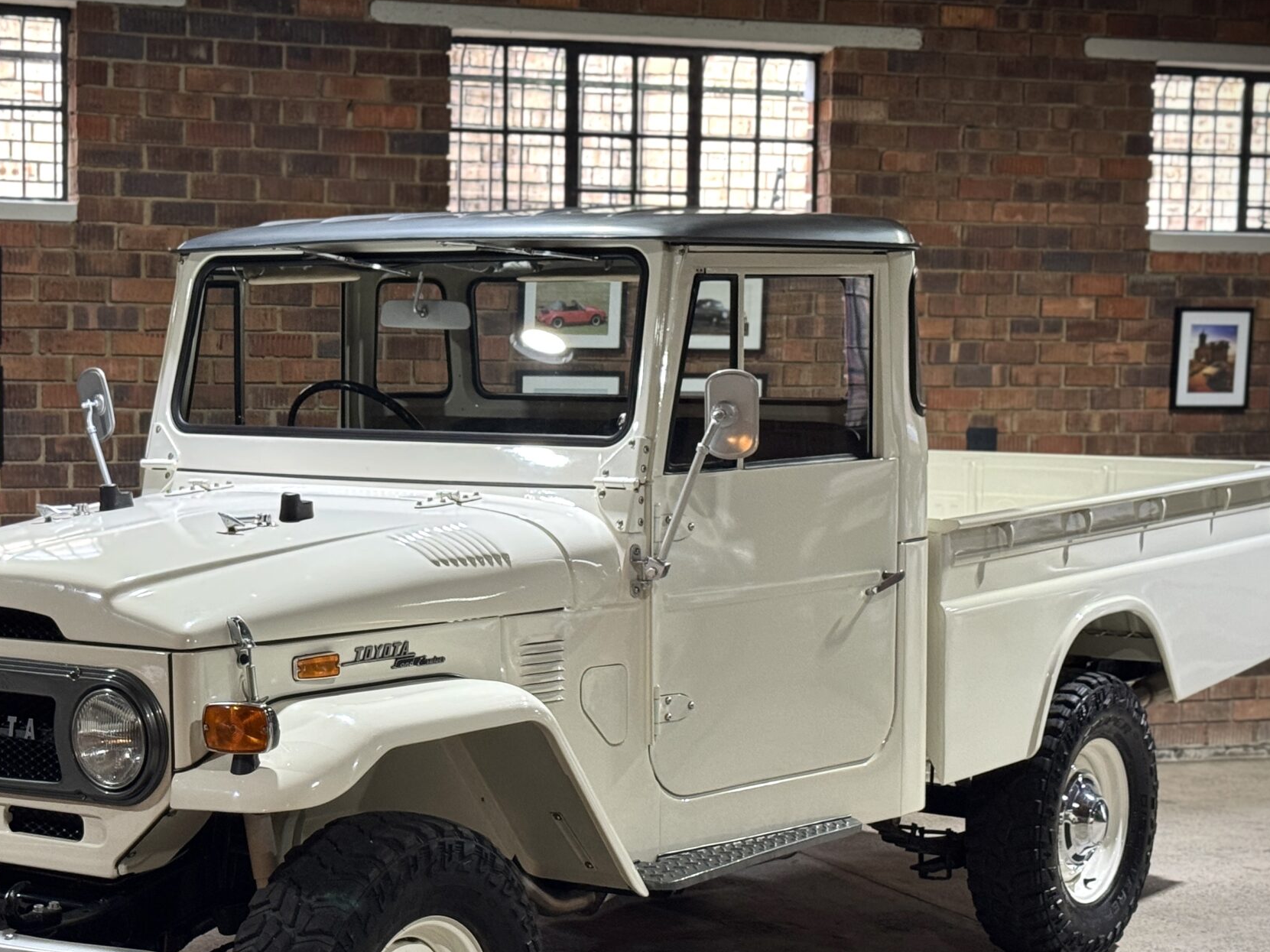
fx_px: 2714
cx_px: 447
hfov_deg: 26.2
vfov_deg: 19.8
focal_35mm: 74
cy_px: 616
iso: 200
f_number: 1.78
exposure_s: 1/50
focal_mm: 6.76
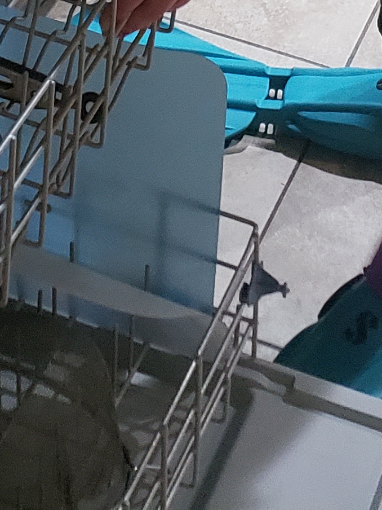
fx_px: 1707
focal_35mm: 116
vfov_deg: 15.2
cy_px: -342
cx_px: 212
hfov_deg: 12.8
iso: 640
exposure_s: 1/30
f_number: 1.5
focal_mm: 4.3
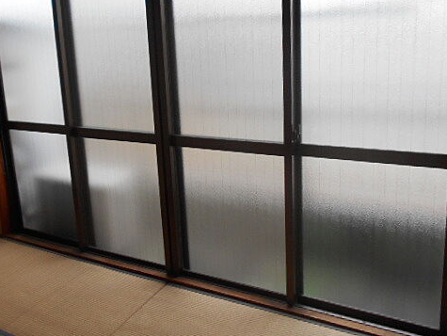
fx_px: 452
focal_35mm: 35
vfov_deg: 40.4
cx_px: 175
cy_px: 123
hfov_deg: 52.2
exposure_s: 1/30
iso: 200
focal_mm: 4.6
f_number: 3.2
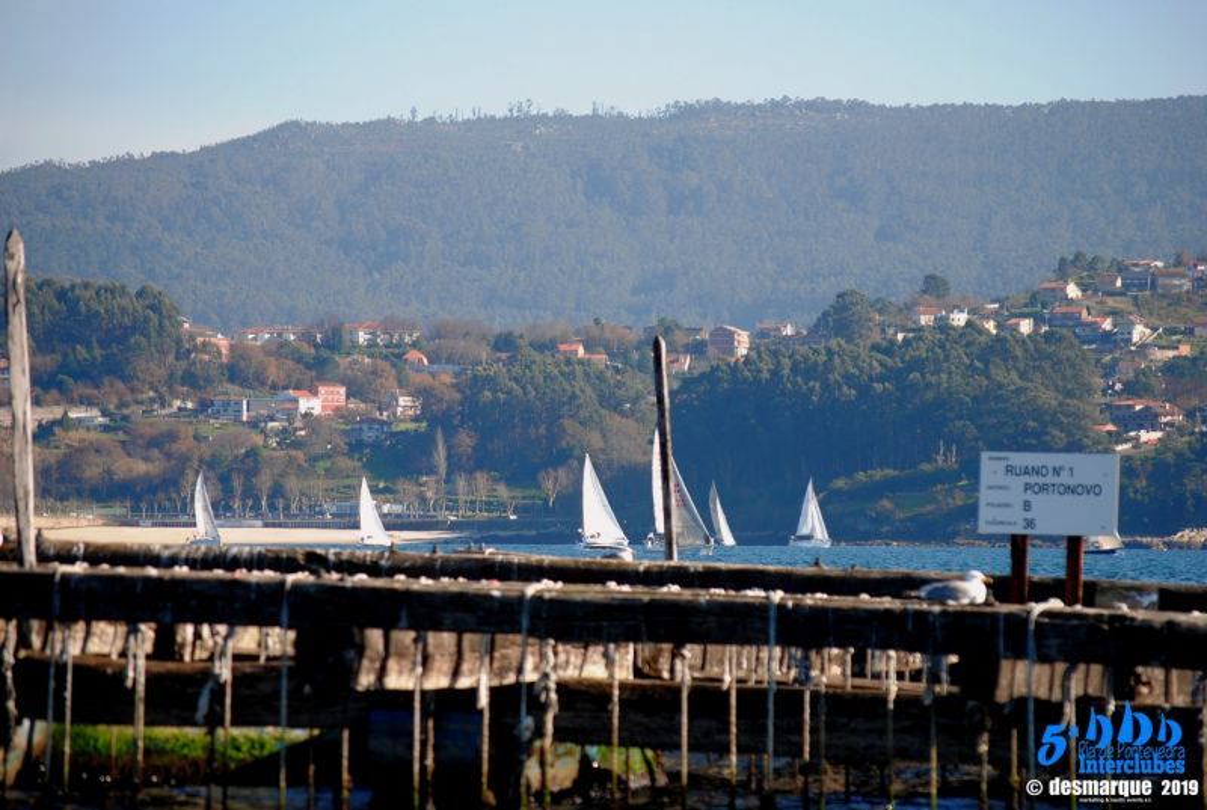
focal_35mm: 180
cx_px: 604
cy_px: 405
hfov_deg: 11.4
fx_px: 6047
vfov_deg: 7.7
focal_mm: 120
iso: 200
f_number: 5.6
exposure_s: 1/500
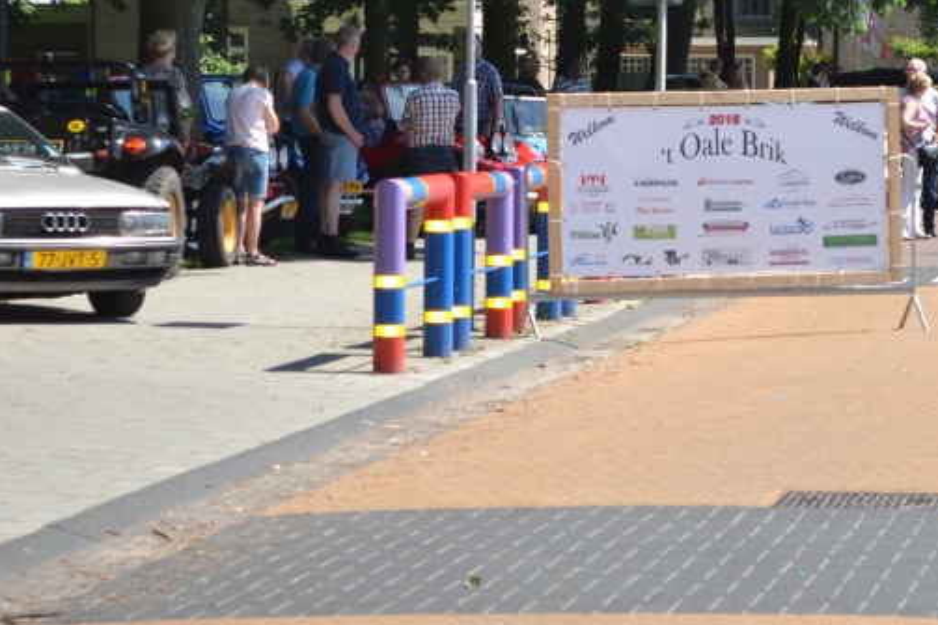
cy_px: 173
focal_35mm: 164
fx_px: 4271
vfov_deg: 8.4
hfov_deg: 12.5
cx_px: 645
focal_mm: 55
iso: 100
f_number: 5.6
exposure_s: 1/200
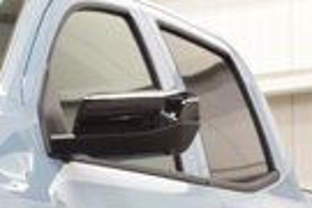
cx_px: -245
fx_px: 2470
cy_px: 309
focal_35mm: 285
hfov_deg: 7.0
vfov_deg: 4.8
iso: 1000
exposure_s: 1/30
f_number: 7.1
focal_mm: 40
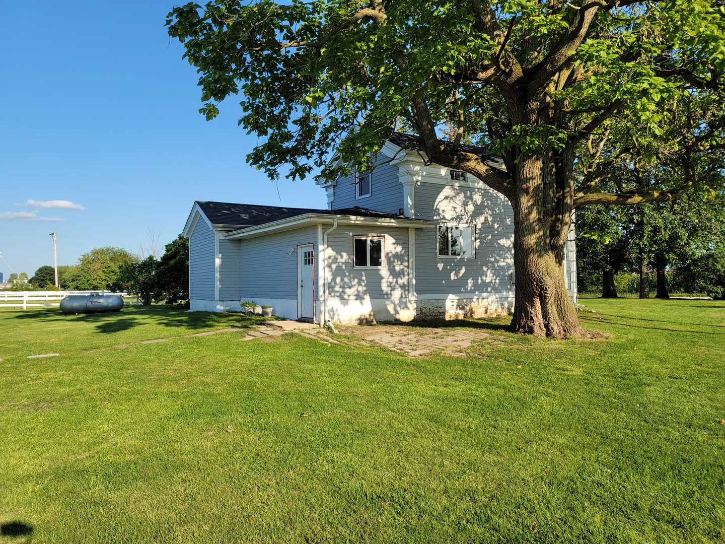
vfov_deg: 54.9
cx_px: 362
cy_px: 272
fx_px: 524
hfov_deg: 69.4
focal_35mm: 25
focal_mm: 7
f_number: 1.8
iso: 20
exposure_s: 1/644
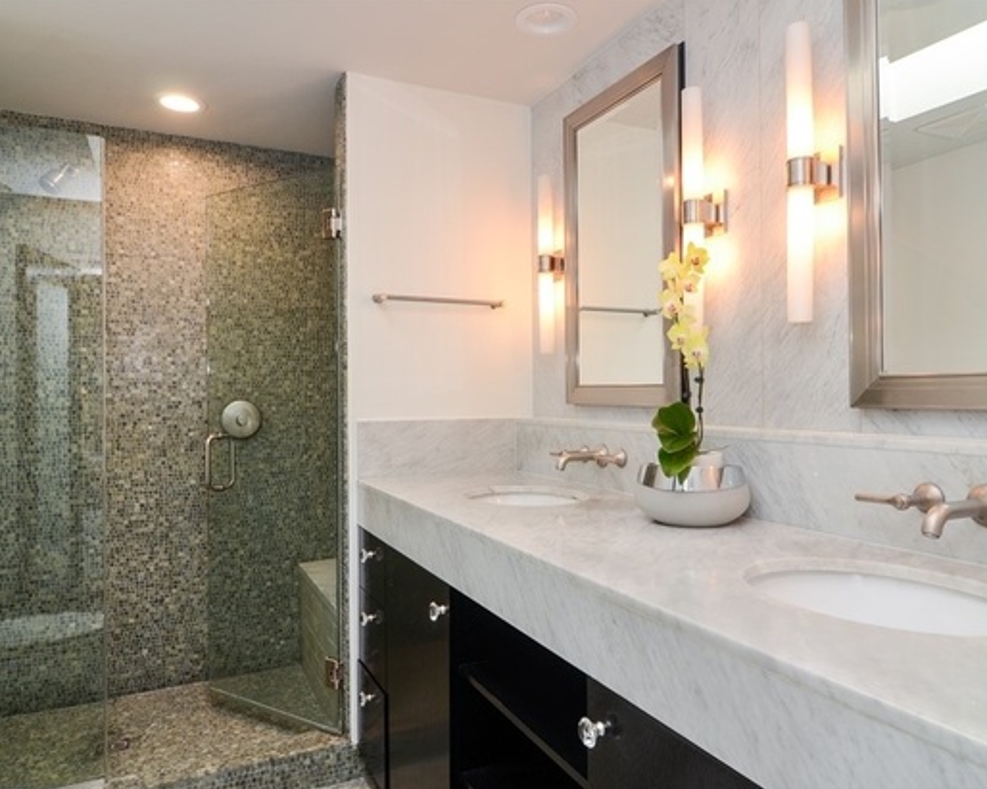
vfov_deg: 65.5
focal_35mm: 21
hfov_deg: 77.6
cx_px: 503
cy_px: 399
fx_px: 613
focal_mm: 12
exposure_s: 1/15
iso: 200
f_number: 8
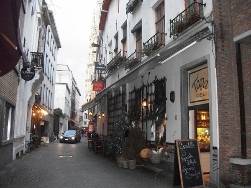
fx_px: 232
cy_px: 94
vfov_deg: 44.2
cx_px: 126
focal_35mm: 32
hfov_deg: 56.8
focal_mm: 5.7
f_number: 2.9
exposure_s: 1/60
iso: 640
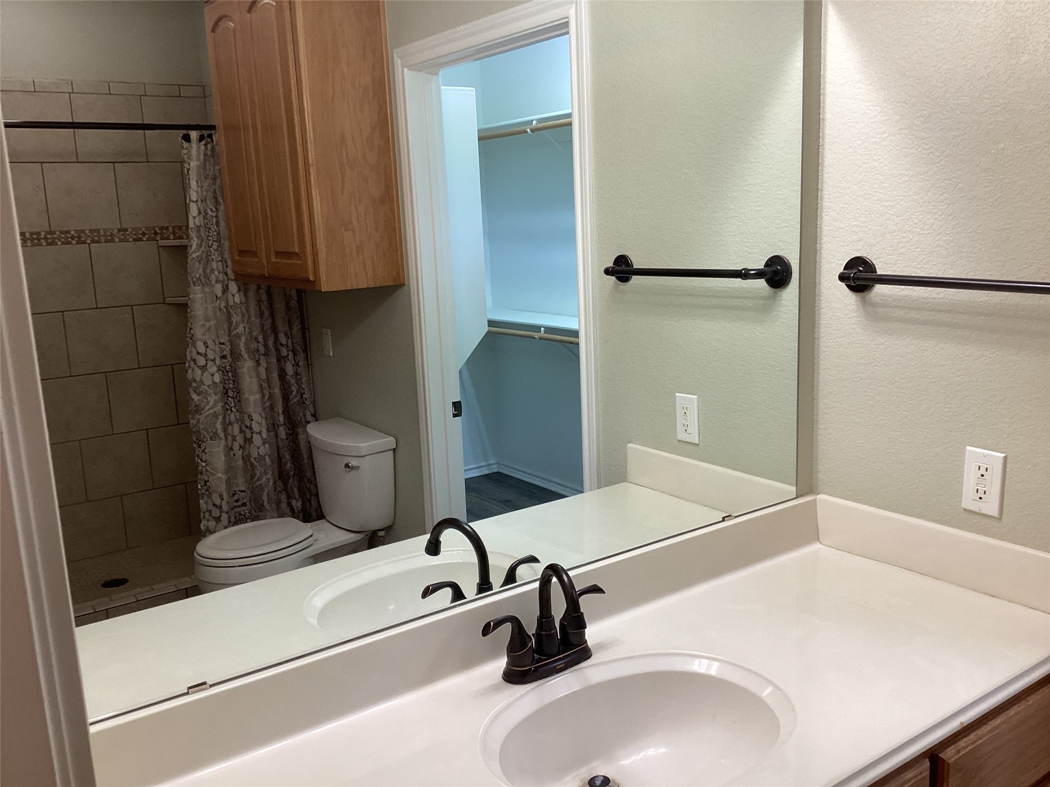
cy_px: 394
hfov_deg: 58.4
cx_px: 525
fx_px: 940
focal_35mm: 31
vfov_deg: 45.4
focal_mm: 3.3
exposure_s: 1/50
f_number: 2.4
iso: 100
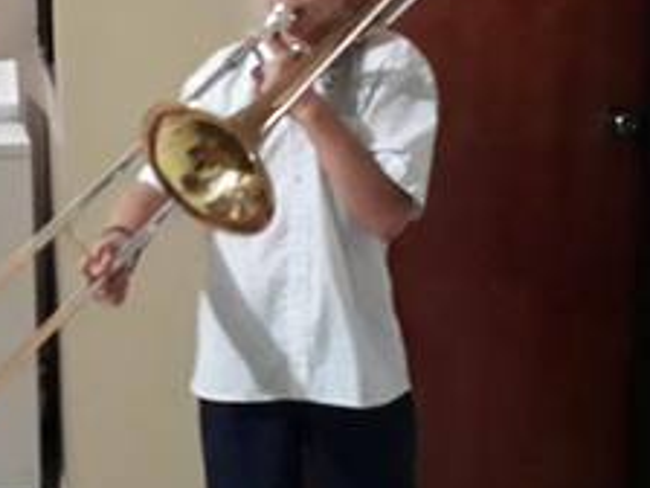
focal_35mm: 77
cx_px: 148
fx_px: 1446
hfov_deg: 25.0
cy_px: 290
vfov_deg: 19.1
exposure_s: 1/15
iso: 640
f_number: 1.9
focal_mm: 3.6
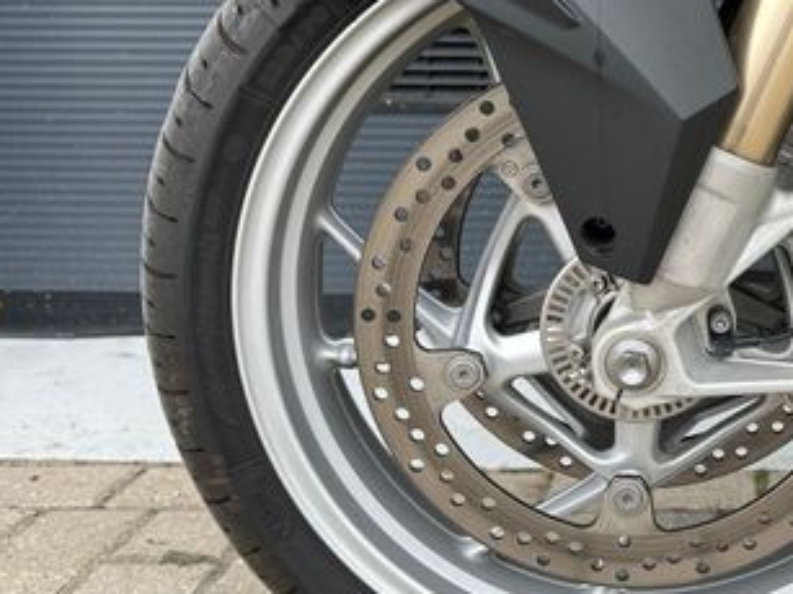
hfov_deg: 36.2
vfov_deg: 28.8
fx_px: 1145
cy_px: 183
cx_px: 695
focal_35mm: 50
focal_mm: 6.86
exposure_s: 1/214
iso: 64
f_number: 1.78
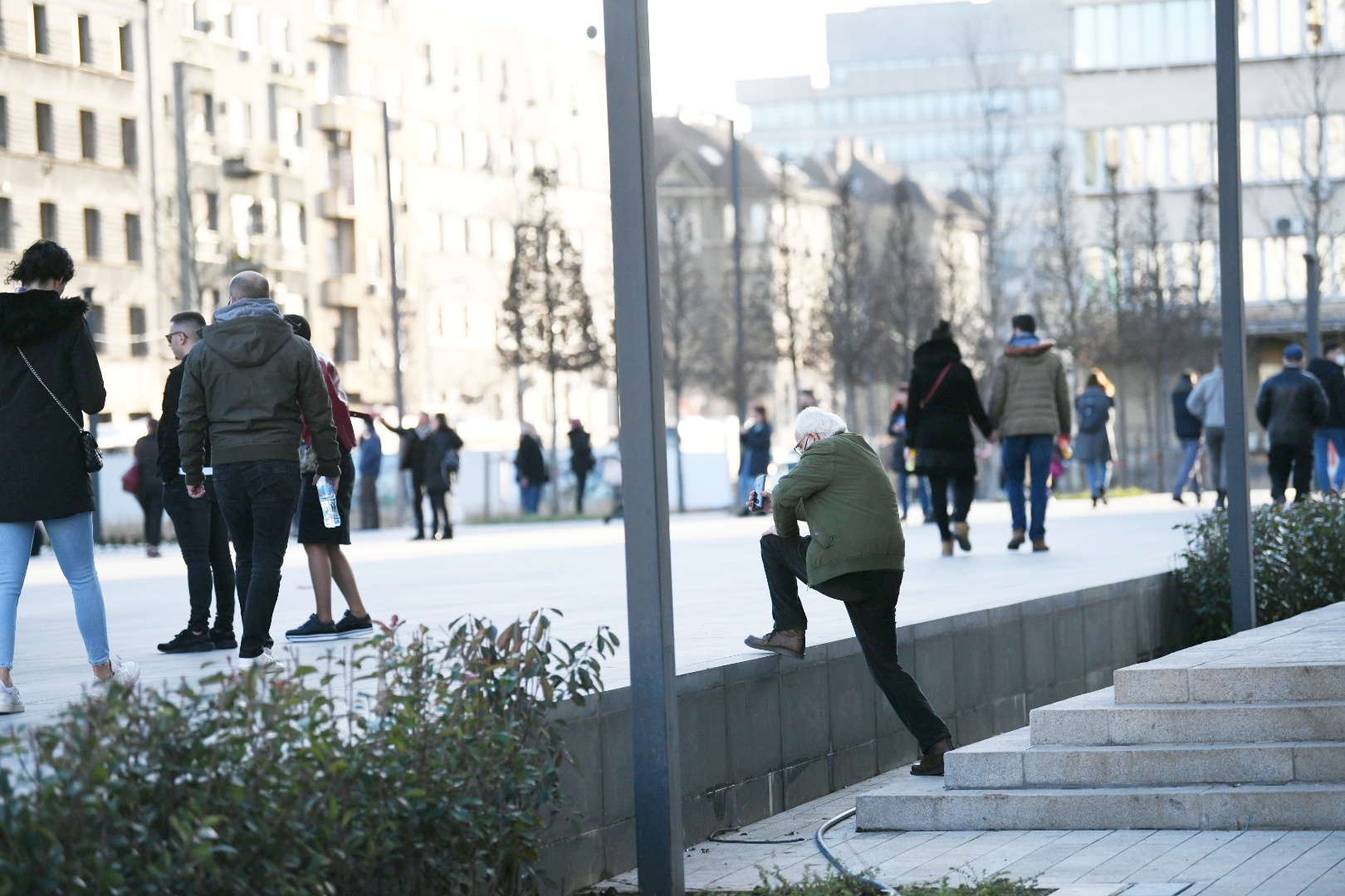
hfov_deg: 15.2
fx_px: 5043
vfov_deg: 10.2
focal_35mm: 135
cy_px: 448
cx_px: 672
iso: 1600
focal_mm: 135
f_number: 2.8
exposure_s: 1/5000
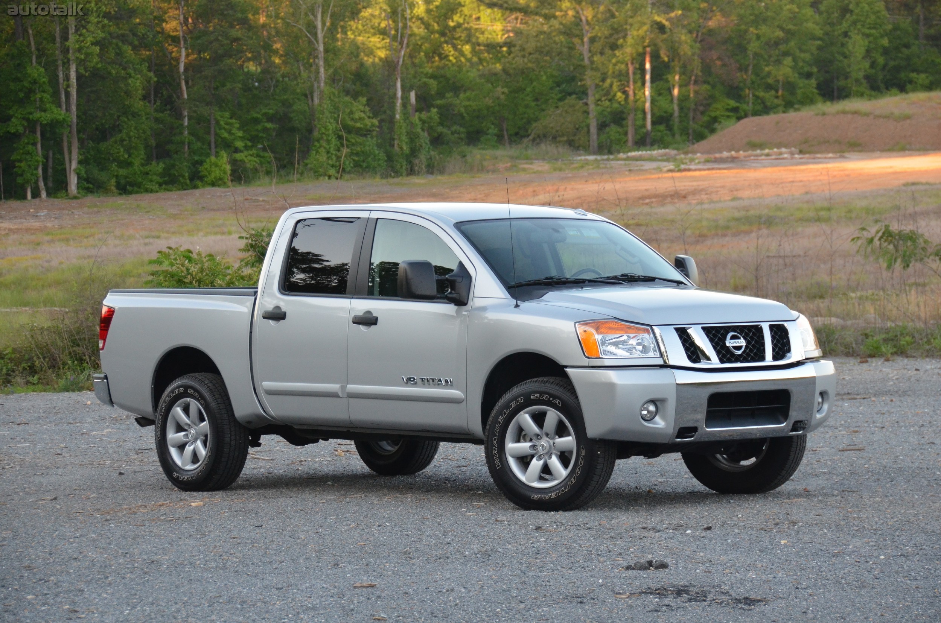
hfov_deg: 17.1
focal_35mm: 120
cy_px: 312
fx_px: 3130
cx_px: 470
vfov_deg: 11.4
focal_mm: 80
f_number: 5
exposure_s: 1/500
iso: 1400
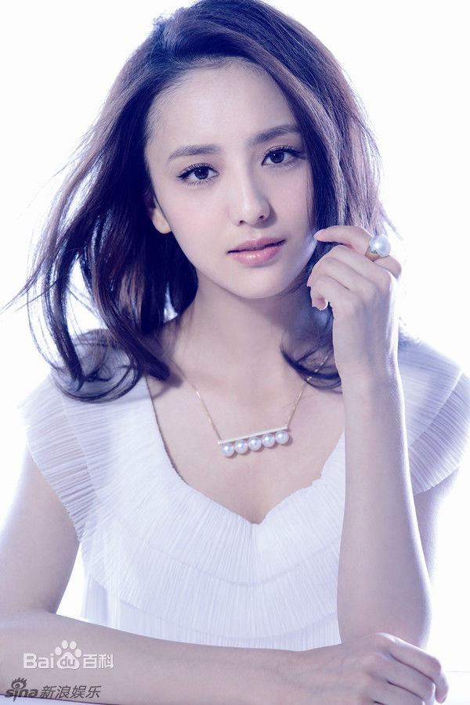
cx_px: 235
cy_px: 352
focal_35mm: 135
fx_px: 2644
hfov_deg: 10.2
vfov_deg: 15.2
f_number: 4.5
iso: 400
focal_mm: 135
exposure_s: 1/125
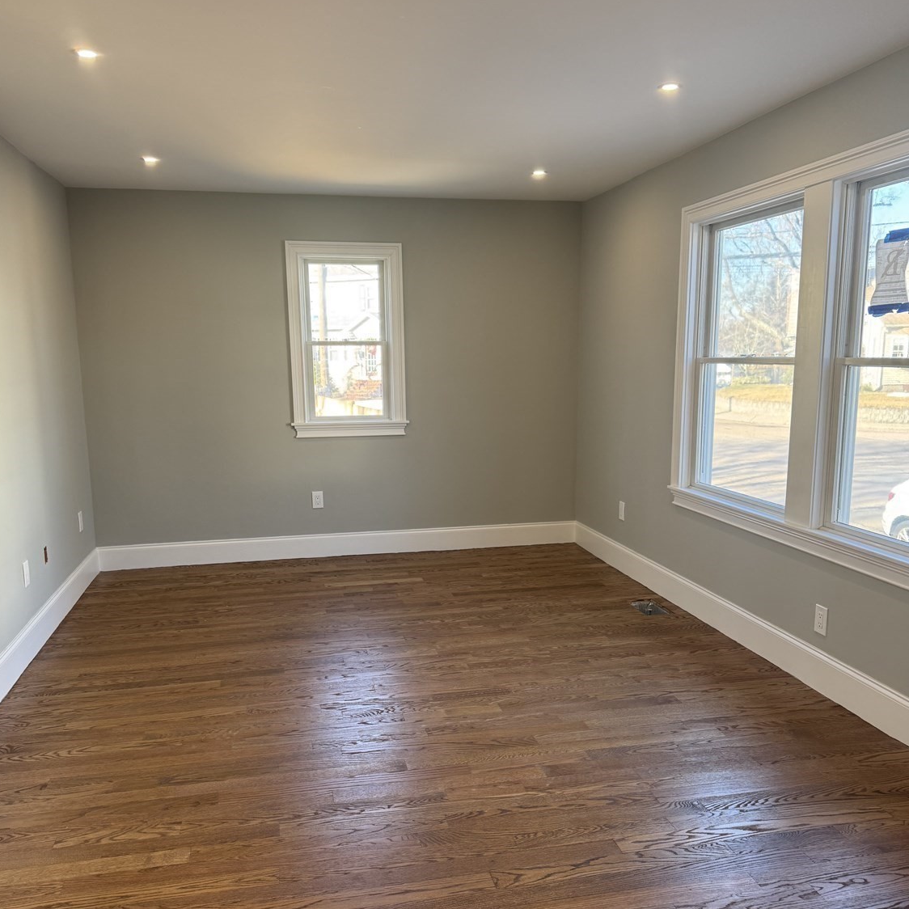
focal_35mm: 29
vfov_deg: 55.4
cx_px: 447
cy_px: 521
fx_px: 862
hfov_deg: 55.6
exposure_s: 1/121
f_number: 1.78
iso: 125
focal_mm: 6.76
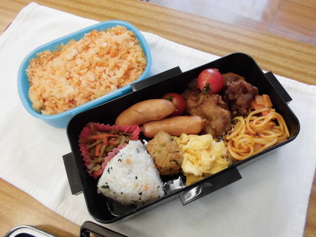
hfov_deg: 67.3
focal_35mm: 26
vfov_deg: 53.1
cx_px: 158
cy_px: 118
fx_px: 237
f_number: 3.5
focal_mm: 4.6
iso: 400
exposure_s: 1/60
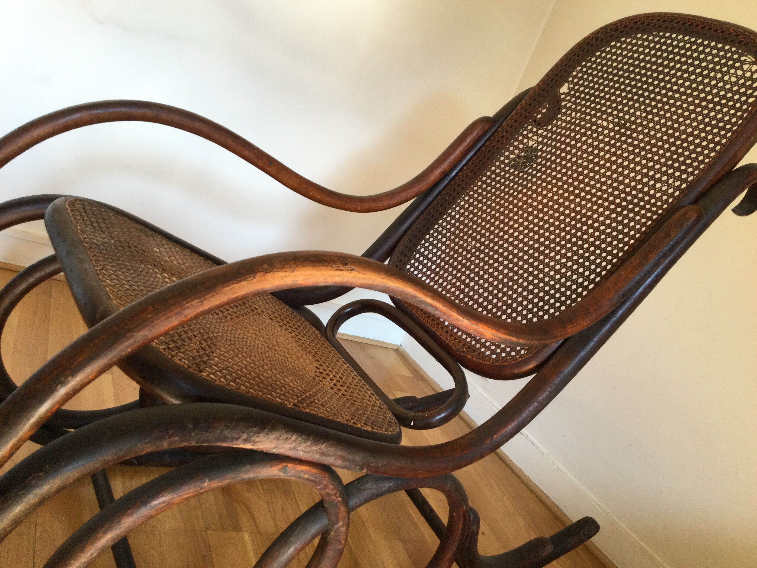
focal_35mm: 31
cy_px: 284
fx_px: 678
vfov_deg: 45.4
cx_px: 378
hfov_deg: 58.4
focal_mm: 3.3
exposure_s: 1/33
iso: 50
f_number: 2.4
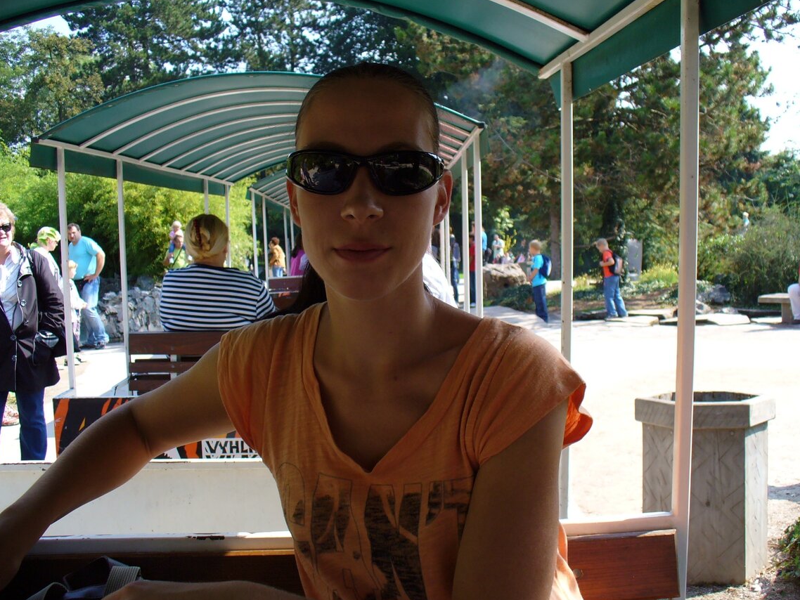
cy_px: 289
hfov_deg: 47.8
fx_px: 902
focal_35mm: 39
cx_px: 416
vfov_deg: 36.8
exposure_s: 1/320
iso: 64
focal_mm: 6.1
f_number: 2.8
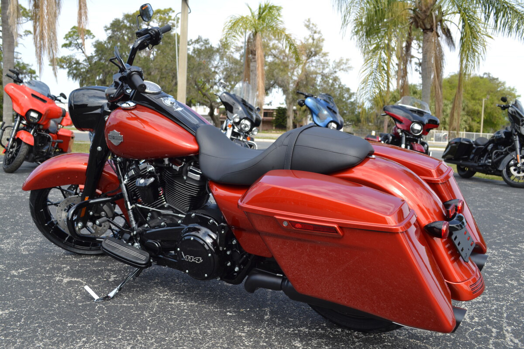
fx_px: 524
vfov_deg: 36.9
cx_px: 262
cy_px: 174
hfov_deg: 53.1
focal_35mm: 36
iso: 100
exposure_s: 1/200
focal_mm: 24
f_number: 7.1
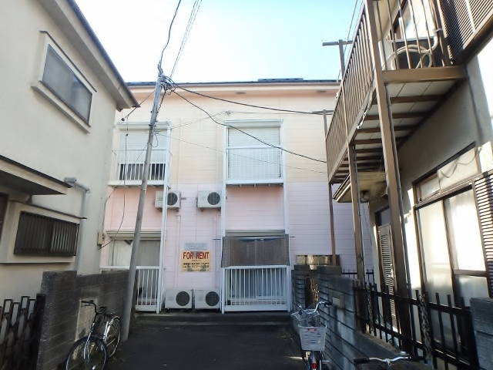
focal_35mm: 21
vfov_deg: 63.4
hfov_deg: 79.0
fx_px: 299
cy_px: 185
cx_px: 246
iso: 125
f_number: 3.5
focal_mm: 3.7
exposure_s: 1/320
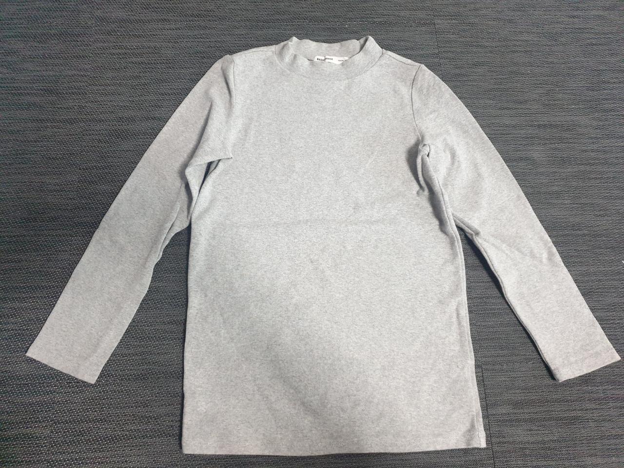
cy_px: 234
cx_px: 312
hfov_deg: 67.3
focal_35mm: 26
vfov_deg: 53.1
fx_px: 469
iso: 250
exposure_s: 1/30
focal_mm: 4.3
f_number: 1.5
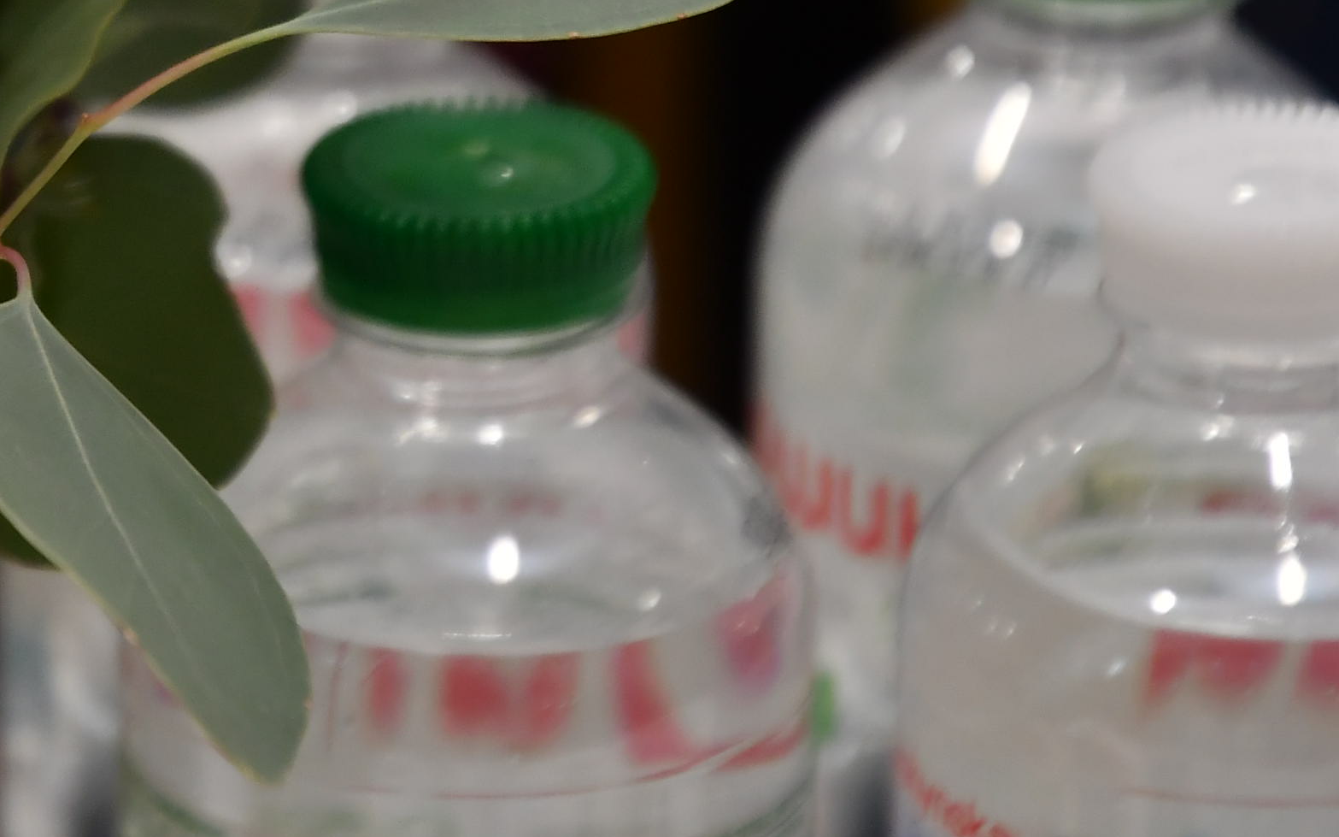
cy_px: -329
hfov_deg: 6.4
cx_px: -185
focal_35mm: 326
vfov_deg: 4.0
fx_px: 11895
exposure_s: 1/125
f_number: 4
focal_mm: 80
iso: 640
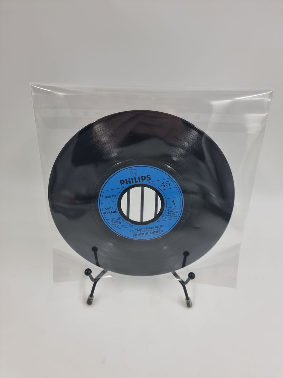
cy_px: 189
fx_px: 262
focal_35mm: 24
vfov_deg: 71.6
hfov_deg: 56.8
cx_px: 142
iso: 50
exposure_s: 1/120
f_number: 1.8
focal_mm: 6.7
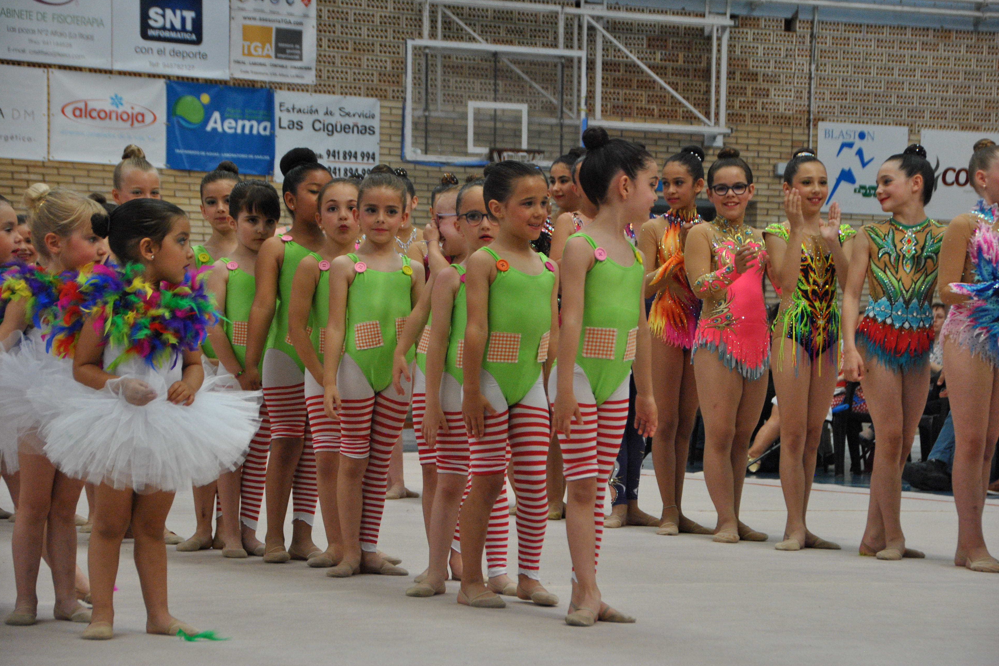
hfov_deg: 21.7
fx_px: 2608
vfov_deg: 14.5
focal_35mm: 94
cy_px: 331
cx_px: 503
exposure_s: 1/250
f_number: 5
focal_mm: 62
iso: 800
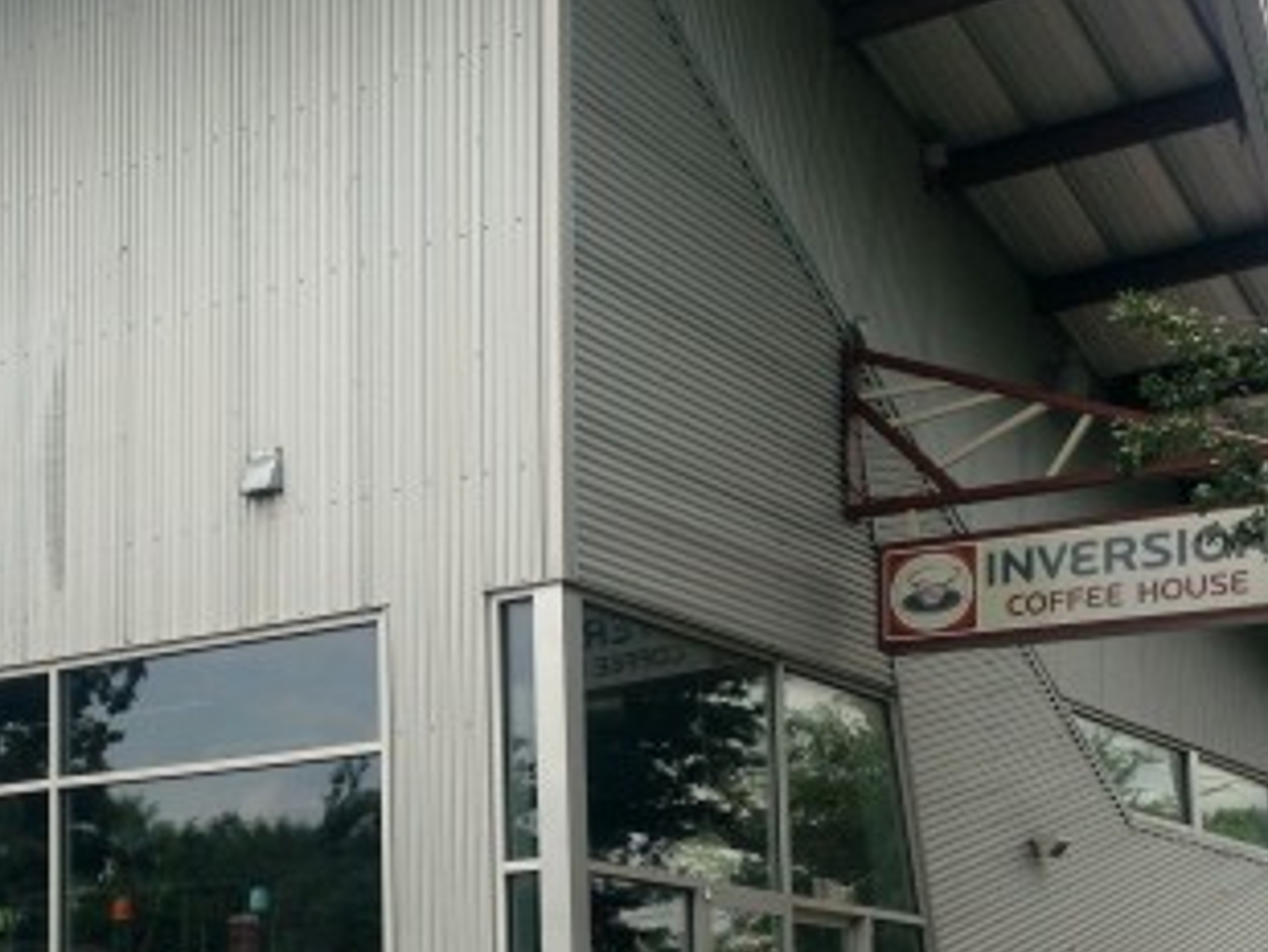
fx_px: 2345
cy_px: 841
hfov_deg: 30.0
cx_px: 406
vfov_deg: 22.4
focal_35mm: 64
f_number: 2.4
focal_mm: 4.12
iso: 50
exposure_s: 1/861
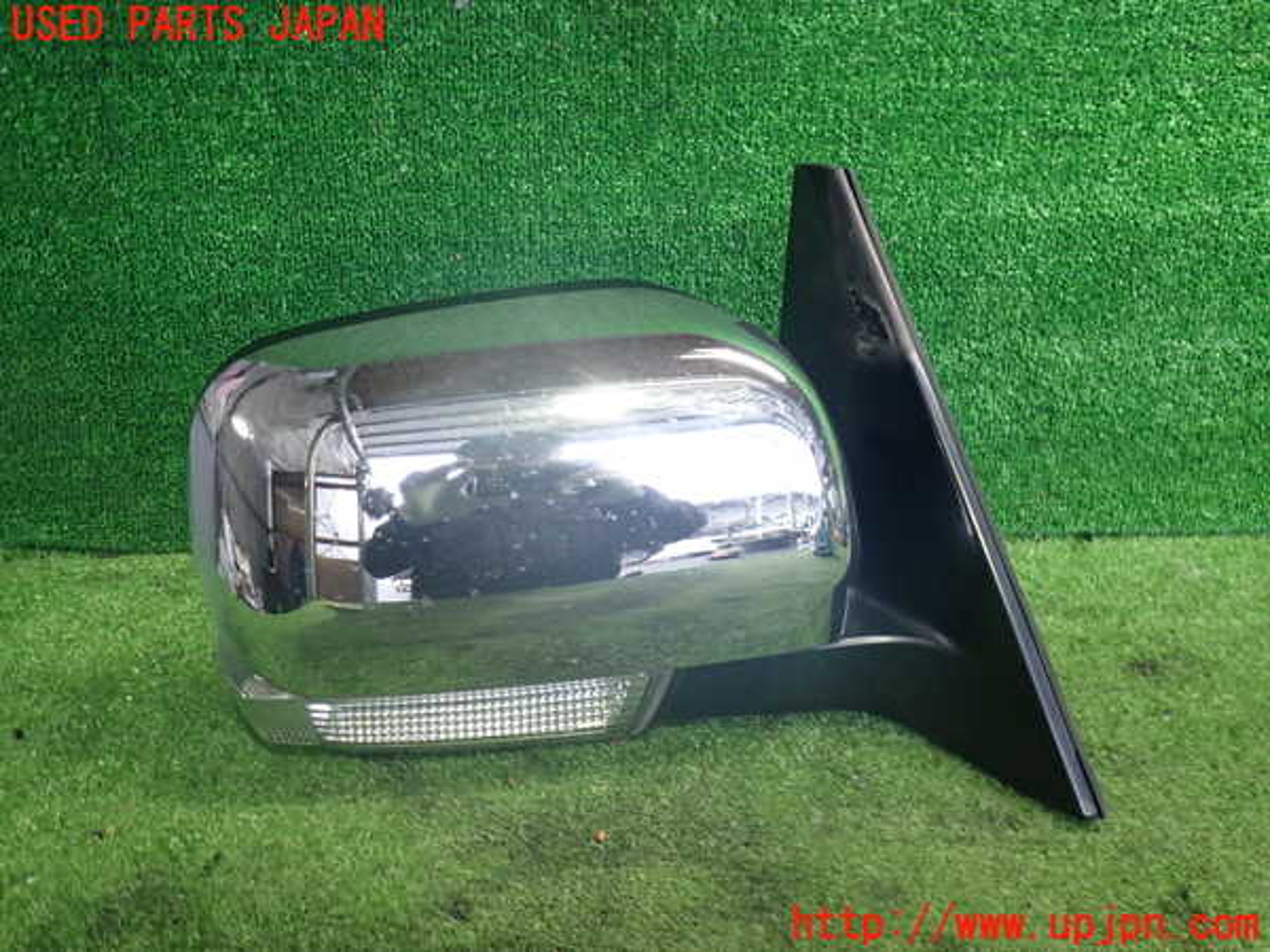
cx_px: 635
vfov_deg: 46.8
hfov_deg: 60.0
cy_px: 476
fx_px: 1101
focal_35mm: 30
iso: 400
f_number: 2.3
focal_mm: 5.4
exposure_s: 1/30
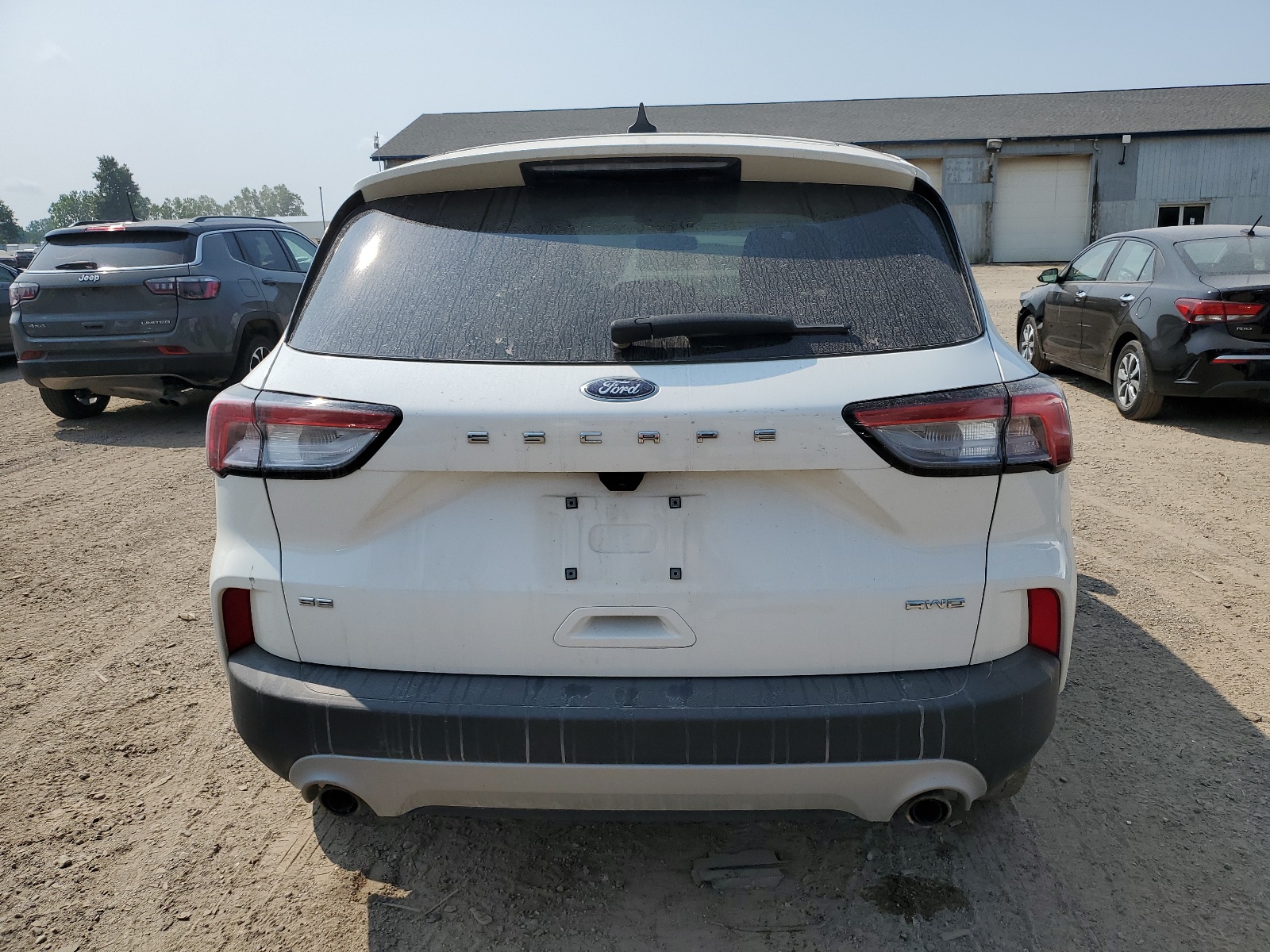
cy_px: 476
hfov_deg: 67.3
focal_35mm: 26
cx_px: 635
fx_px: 954
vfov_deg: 53.1
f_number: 1.5
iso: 50
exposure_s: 1/5000
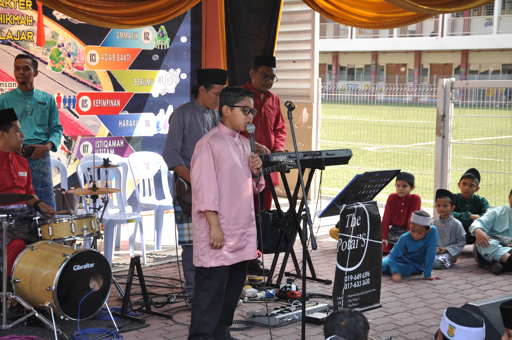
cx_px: 256
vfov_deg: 18.9
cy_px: 170
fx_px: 1023
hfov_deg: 28.1
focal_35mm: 72
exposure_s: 1/80
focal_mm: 48
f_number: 4.8
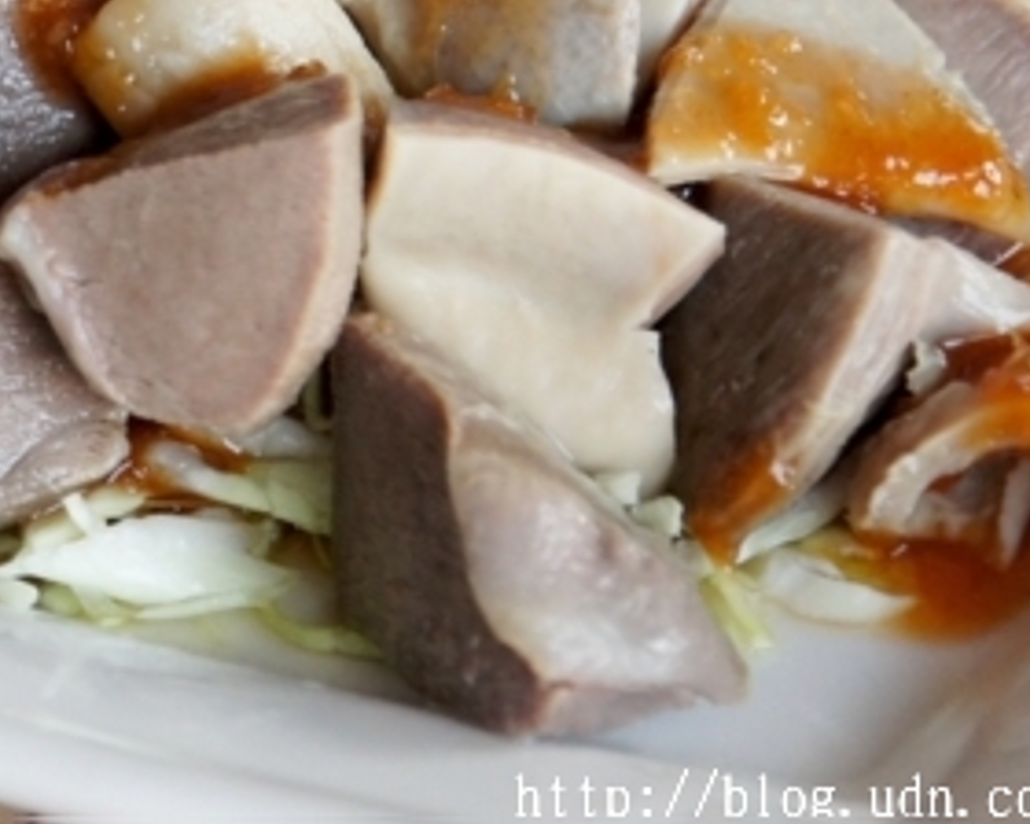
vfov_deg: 4.9
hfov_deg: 6.1
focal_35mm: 314
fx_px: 9572
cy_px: -59
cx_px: -18
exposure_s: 1/160
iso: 1600
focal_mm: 86
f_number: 5.6
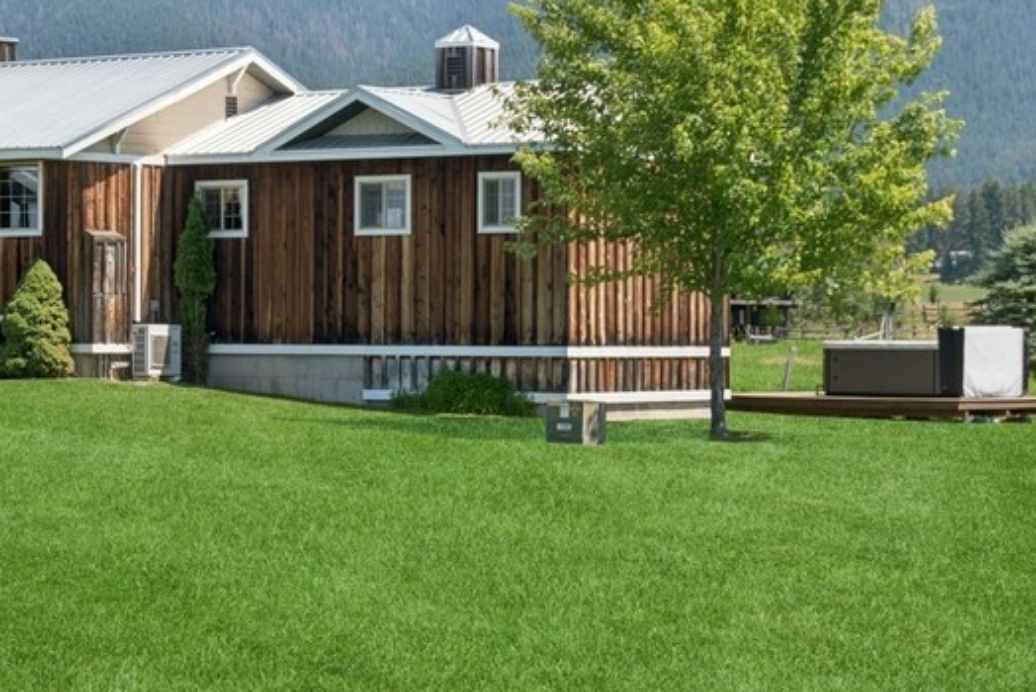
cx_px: 182
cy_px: 273
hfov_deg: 17.6
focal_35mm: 115
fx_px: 3311
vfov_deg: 11.9
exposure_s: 1/320
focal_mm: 45
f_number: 6.3
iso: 100
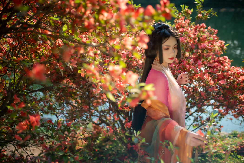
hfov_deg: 54.4
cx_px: 122
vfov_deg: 37.9
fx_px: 237
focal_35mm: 35
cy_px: 82
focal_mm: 35
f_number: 1.8
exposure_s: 1/640
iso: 80
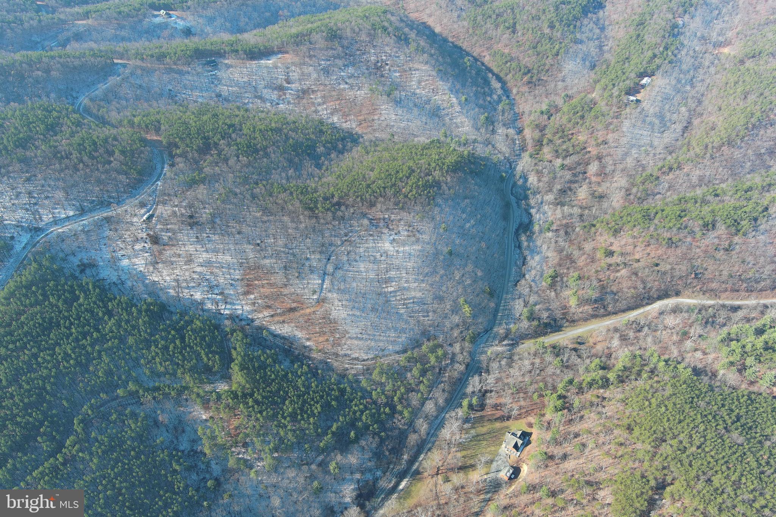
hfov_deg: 63.7
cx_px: 388
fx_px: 625
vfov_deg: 45.0
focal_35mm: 29
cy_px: 258
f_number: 2.8
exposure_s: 1/316
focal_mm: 10.57
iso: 100
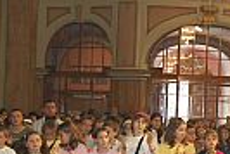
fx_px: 748
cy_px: 135
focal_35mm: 117
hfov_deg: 17.2
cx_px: 202
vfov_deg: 11.7
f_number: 4
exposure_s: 1/60
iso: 640
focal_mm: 26
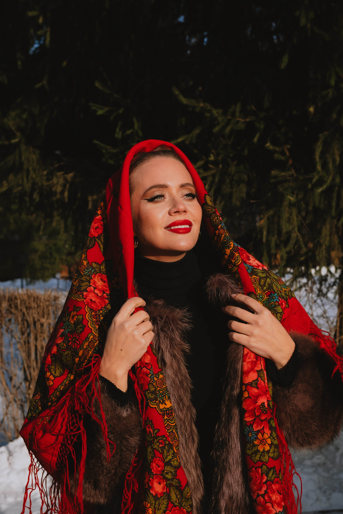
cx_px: 172
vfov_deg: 39.6
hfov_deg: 27.0
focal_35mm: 50
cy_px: 257
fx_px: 715
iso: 200
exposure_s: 1/500
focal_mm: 33
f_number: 5
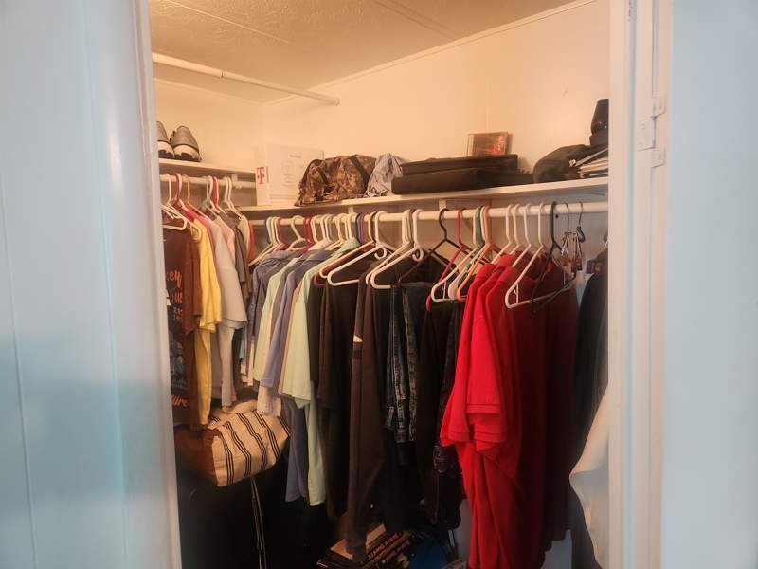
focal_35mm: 23
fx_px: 504
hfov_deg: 73.9
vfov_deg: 58.9
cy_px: 284
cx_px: 379
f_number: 1.8
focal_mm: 5.4
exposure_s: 1/120
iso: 500
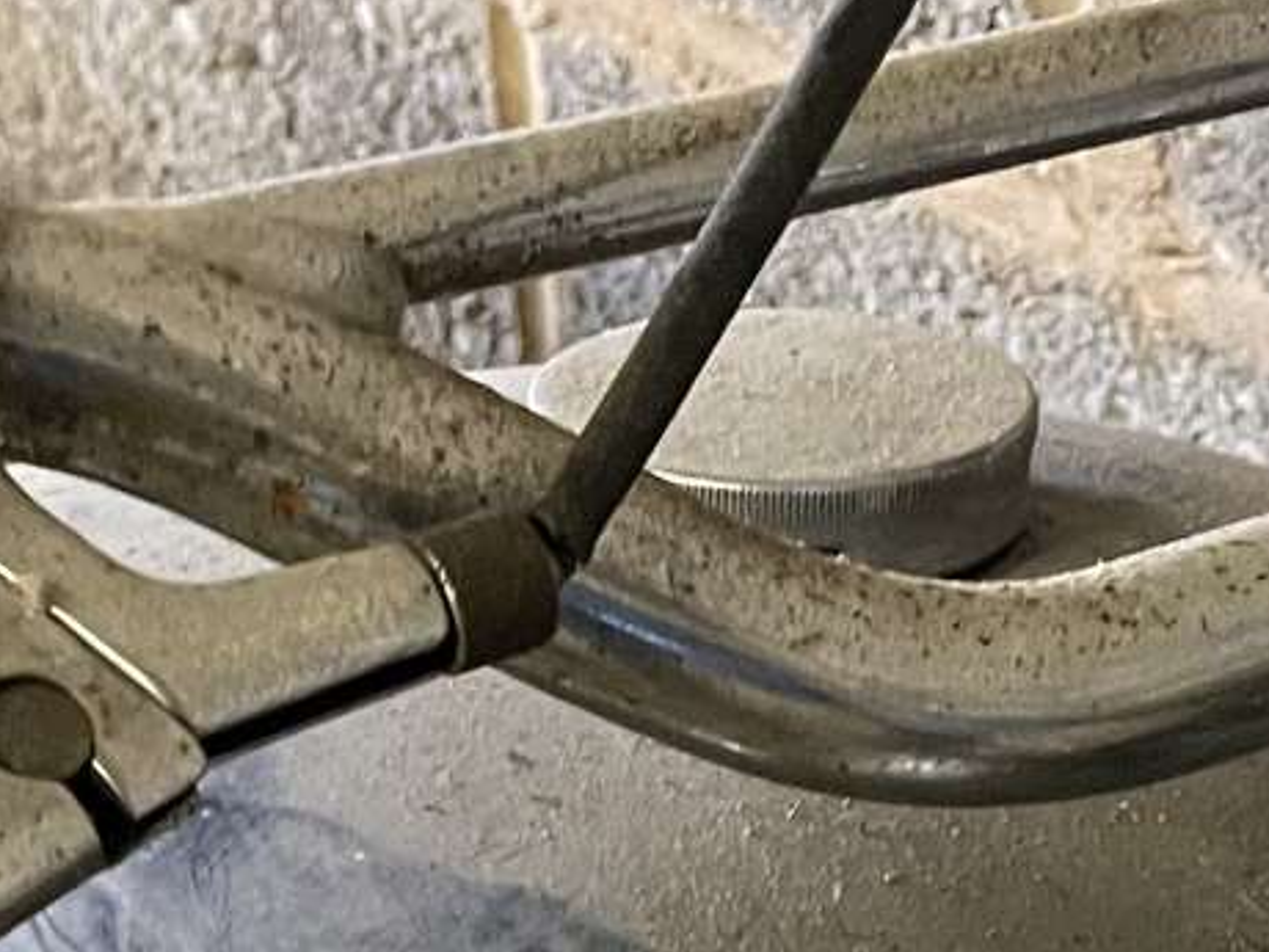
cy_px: 1744
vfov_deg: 12.0
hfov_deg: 17.2
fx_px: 4143
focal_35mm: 113
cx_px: 1070
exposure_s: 1/25
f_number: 1.6
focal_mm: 4.2
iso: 500
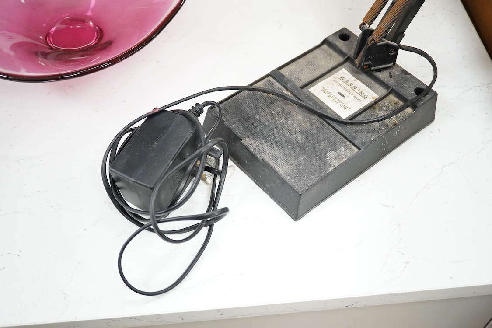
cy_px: 164
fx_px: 615
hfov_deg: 43.6
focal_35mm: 45
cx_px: 246
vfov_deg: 29.9
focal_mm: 30
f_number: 5
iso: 2500
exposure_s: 1/160
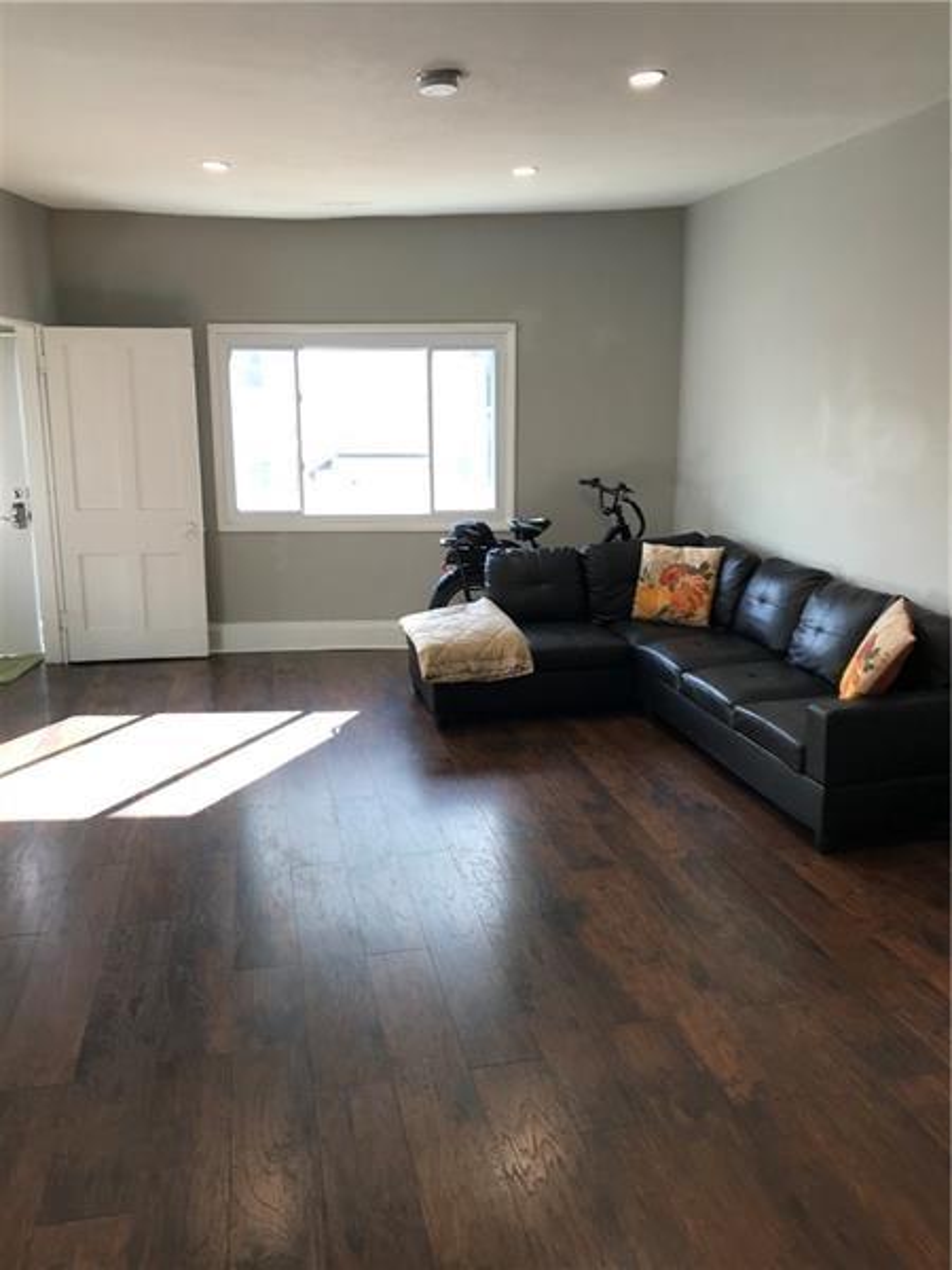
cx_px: 476
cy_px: 635
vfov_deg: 63.4
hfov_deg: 49.7
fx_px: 1027
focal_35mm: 28
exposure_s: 1/60
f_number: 1.8
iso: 25
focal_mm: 3.99
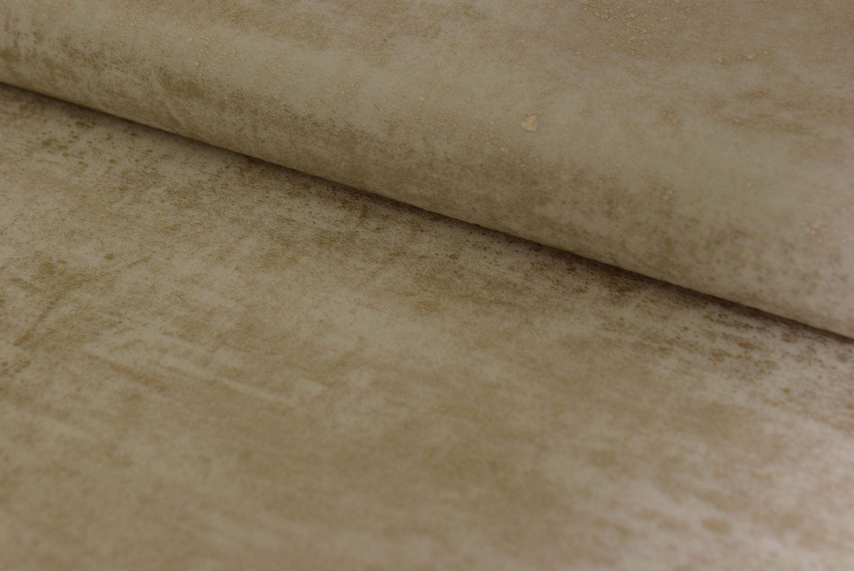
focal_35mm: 82
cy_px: 286
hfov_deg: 24.6
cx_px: 427
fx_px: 1959
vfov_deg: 16.6
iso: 400
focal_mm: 55
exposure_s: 1/200
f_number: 10
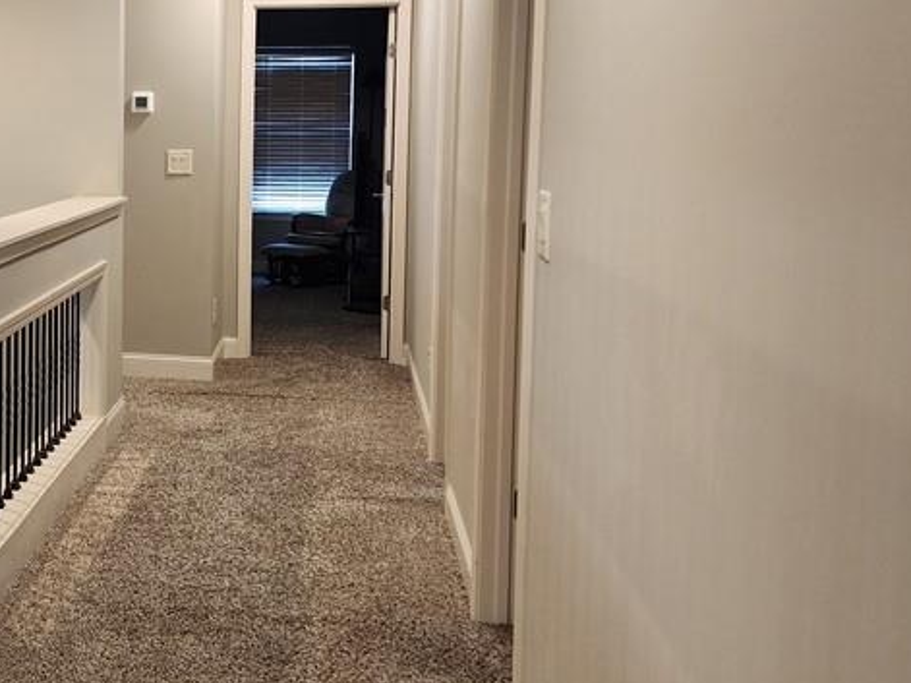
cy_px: 201
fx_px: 1316
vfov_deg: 28.8
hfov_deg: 36.4
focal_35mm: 50
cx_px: 133
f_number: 1.8
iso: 500
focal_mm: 6.4
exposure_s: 1/120
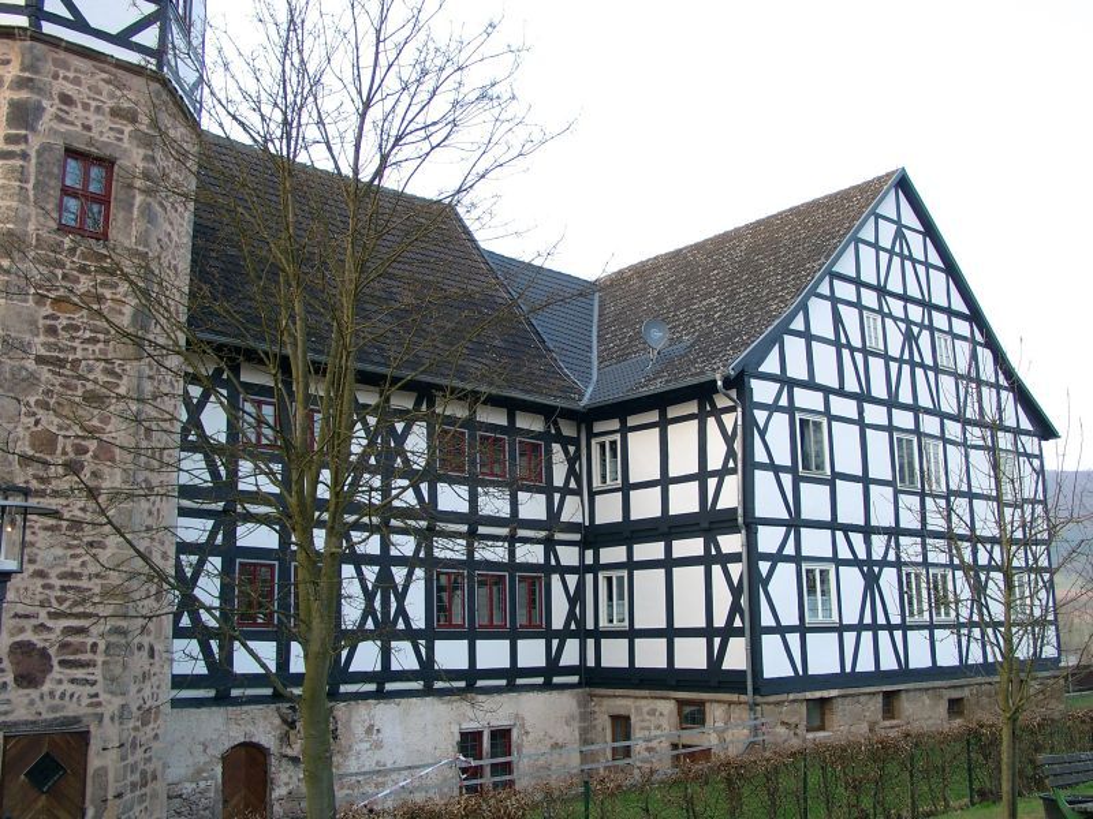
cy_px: 410
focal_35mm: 34
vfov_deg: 41.8
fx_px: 1074
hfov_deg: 54.0
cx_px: 546
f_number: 2.8
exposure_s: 1/89.2
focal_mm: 7.13
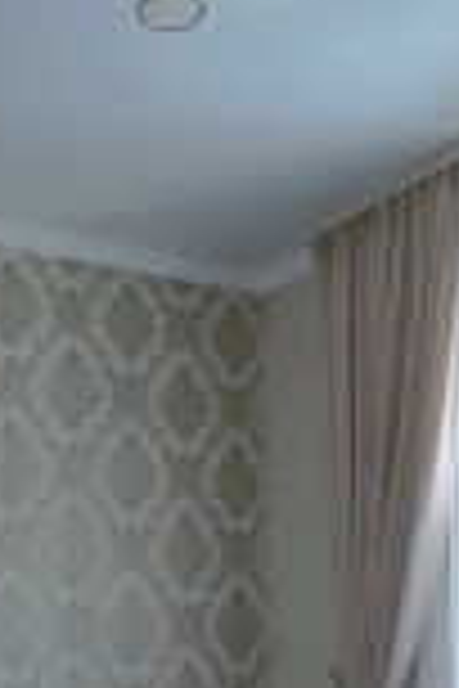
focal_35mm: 51
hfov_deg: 26.5
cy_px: 580
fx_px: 966
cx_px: 128
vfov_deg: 37.4
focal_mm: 11
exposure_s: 1/200
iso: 800
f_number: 4.5
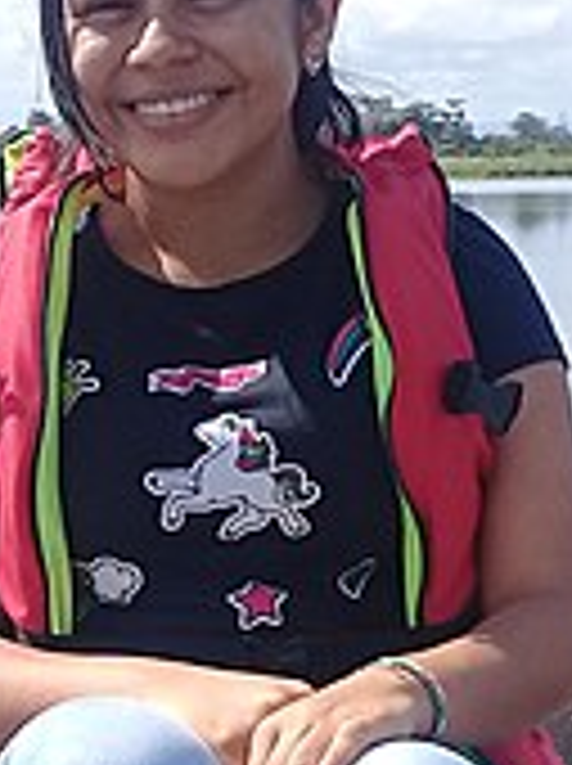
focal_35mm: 117
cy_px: 612
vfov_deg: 16.7
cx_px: 266
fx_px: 2584
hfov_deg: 12.6
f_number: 2.2
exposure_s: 1/984
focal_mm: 3.3
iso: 50
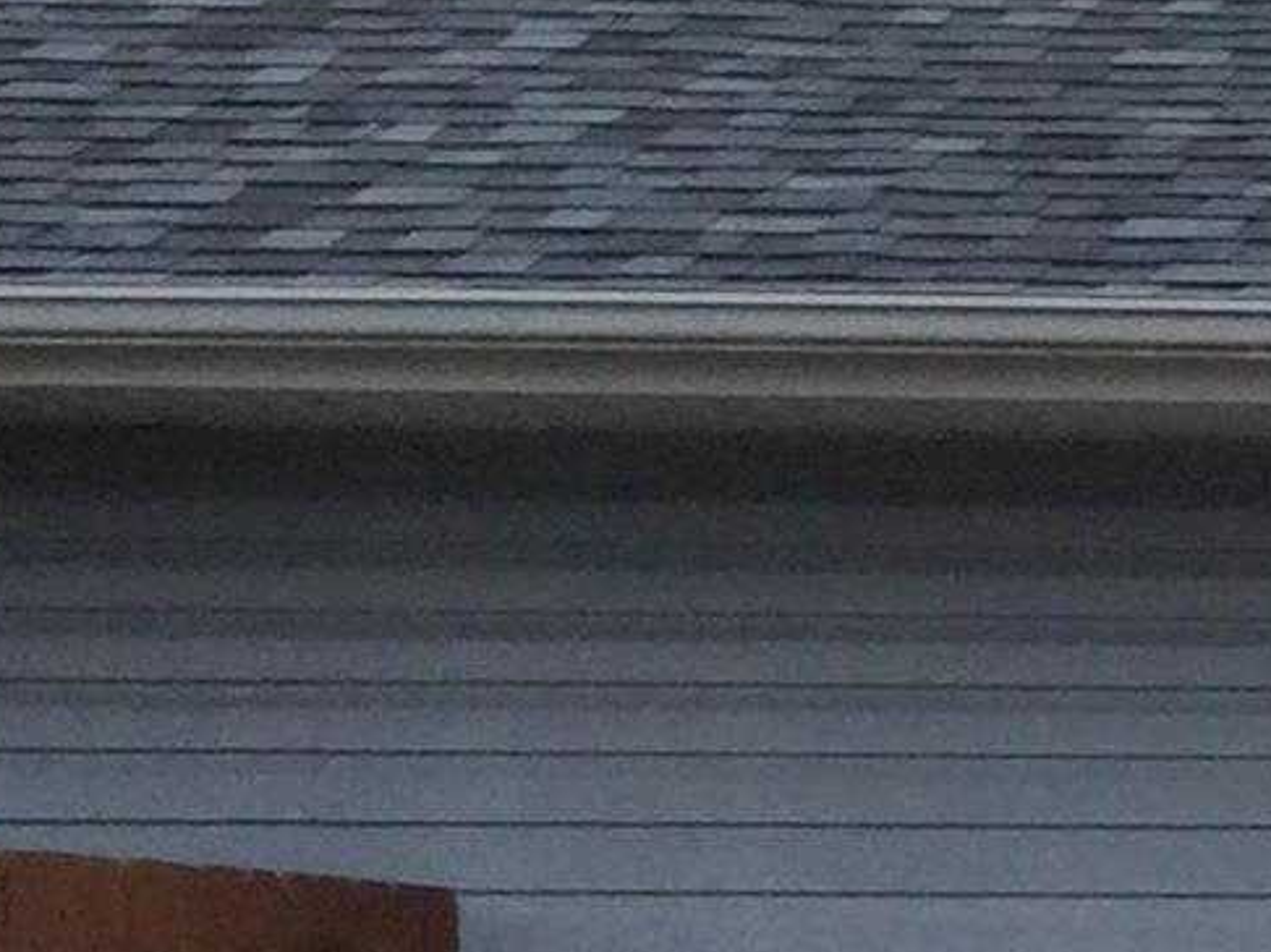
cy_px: 1098
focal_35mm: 196
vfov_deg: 7.5
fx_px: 7193
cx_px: 3478
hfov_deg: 8.7
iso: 25
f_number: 2.4
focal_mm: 3.3
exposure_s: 1/370
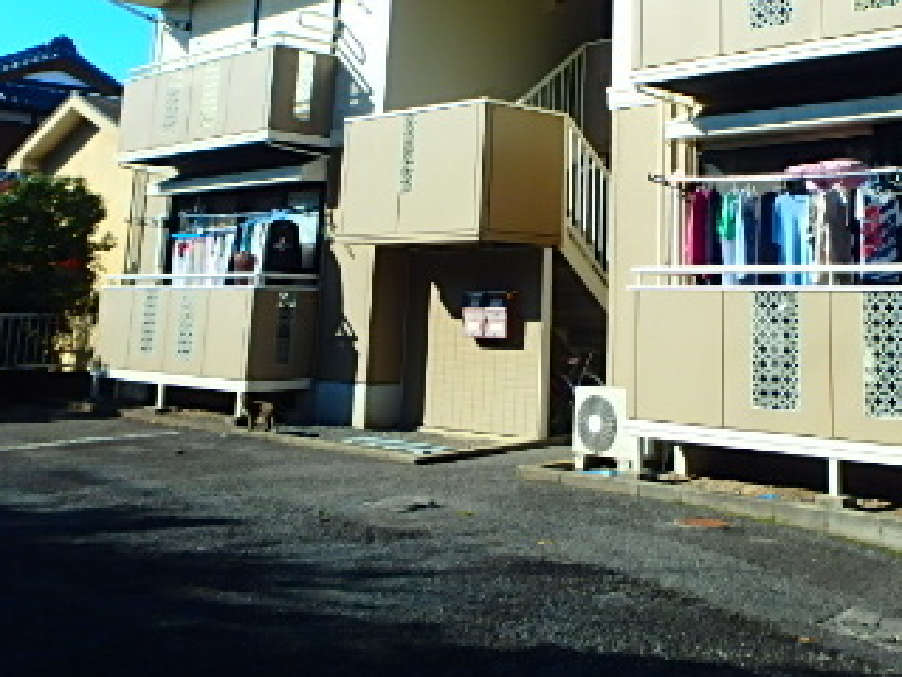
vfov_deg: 32.5
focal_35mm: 42
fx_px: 1094
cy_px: 59
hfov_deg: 43.7
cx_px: 648
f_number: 3.5
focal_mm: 3.7
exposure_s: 1/800
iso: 125
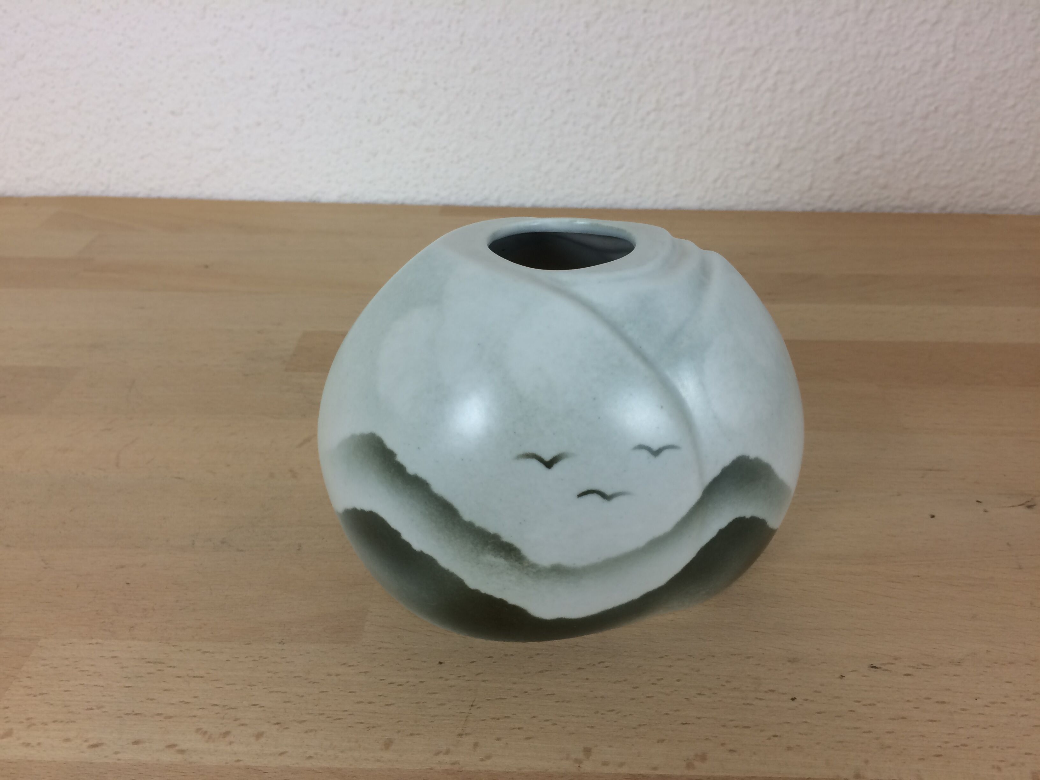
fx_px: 871
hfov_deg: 61.7
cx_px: 520
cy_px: 390
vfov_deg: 48.2
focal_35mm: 29
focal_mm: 4.15
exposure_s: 1/33
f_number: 2.2
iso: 32
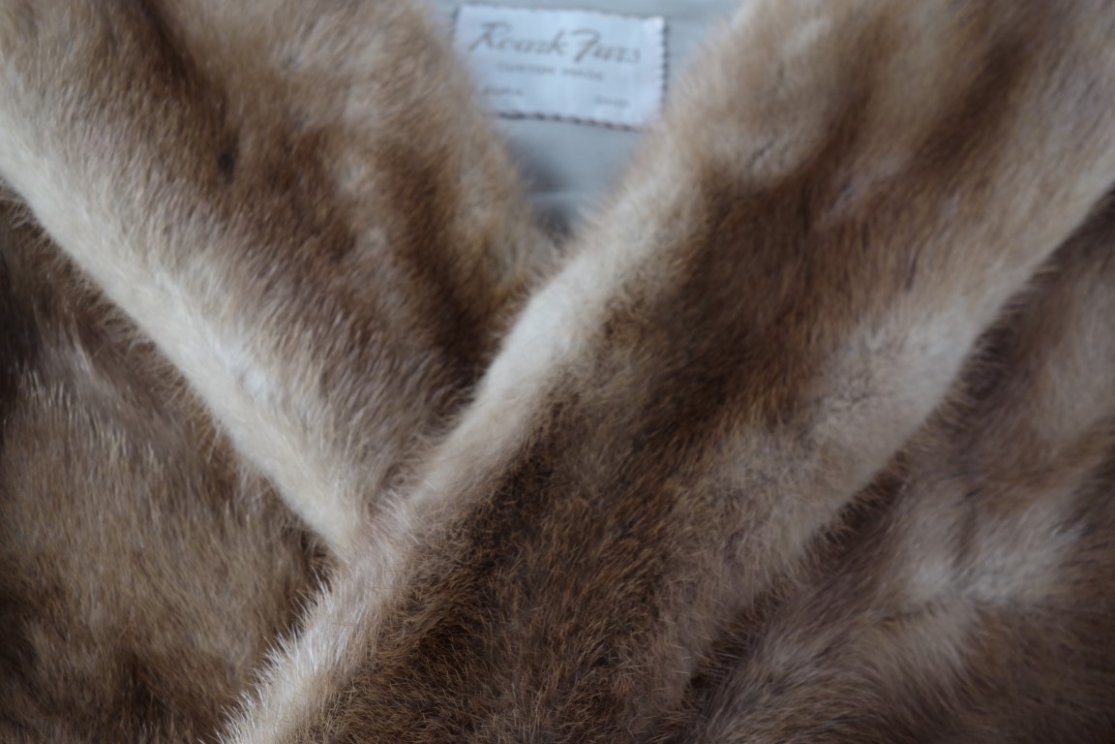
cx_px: 558
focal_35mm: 28
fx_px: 867
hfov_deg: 65.5
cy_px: 372
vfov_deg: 46.4
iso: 125
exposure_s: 1/100
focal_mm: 10.4
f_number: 3.2
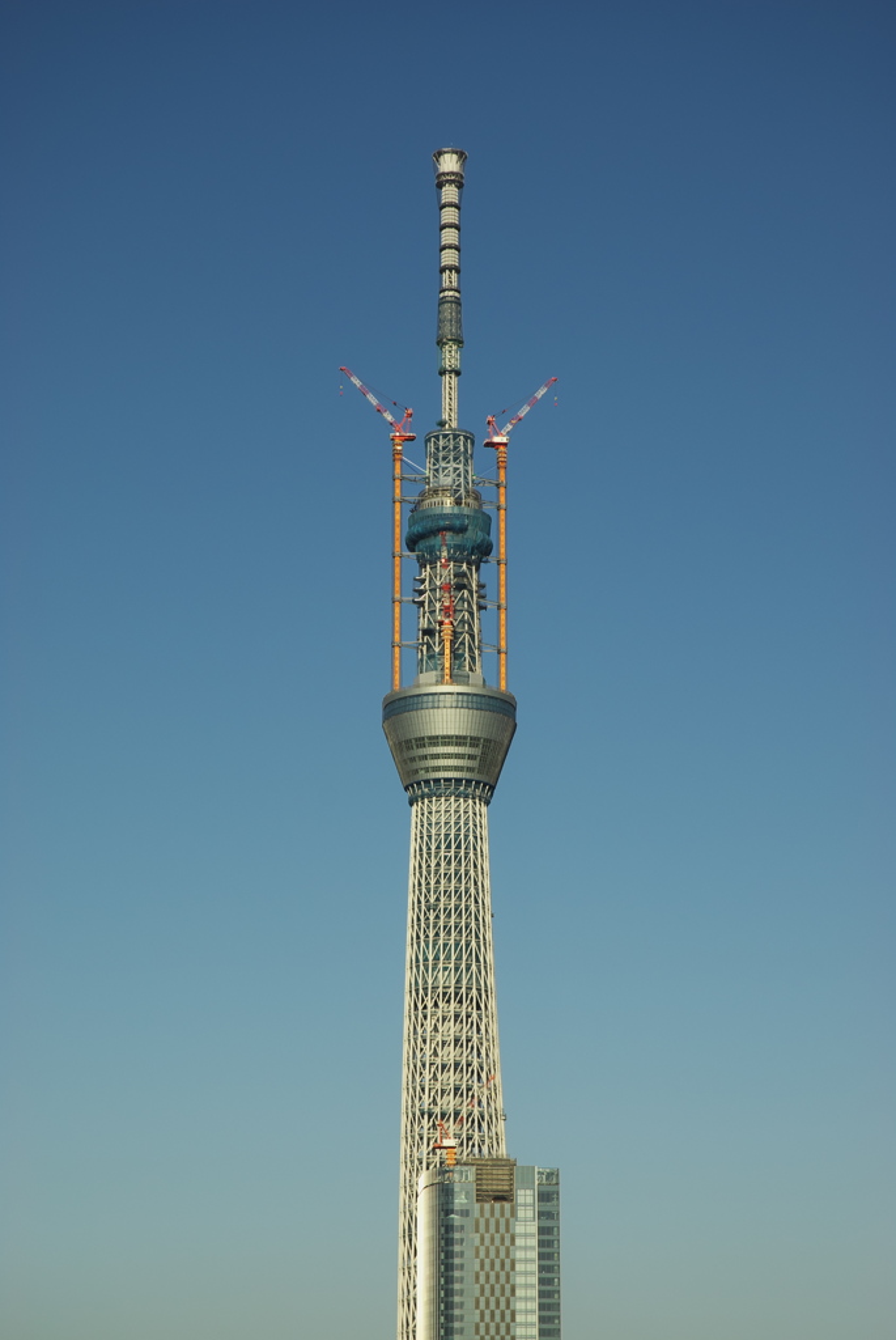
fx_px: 3128
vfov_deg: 24.2
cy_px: 670
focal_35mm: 84
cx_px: 448
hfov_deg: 16.3
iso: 100
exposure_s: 1/320
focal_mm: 56
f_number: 8
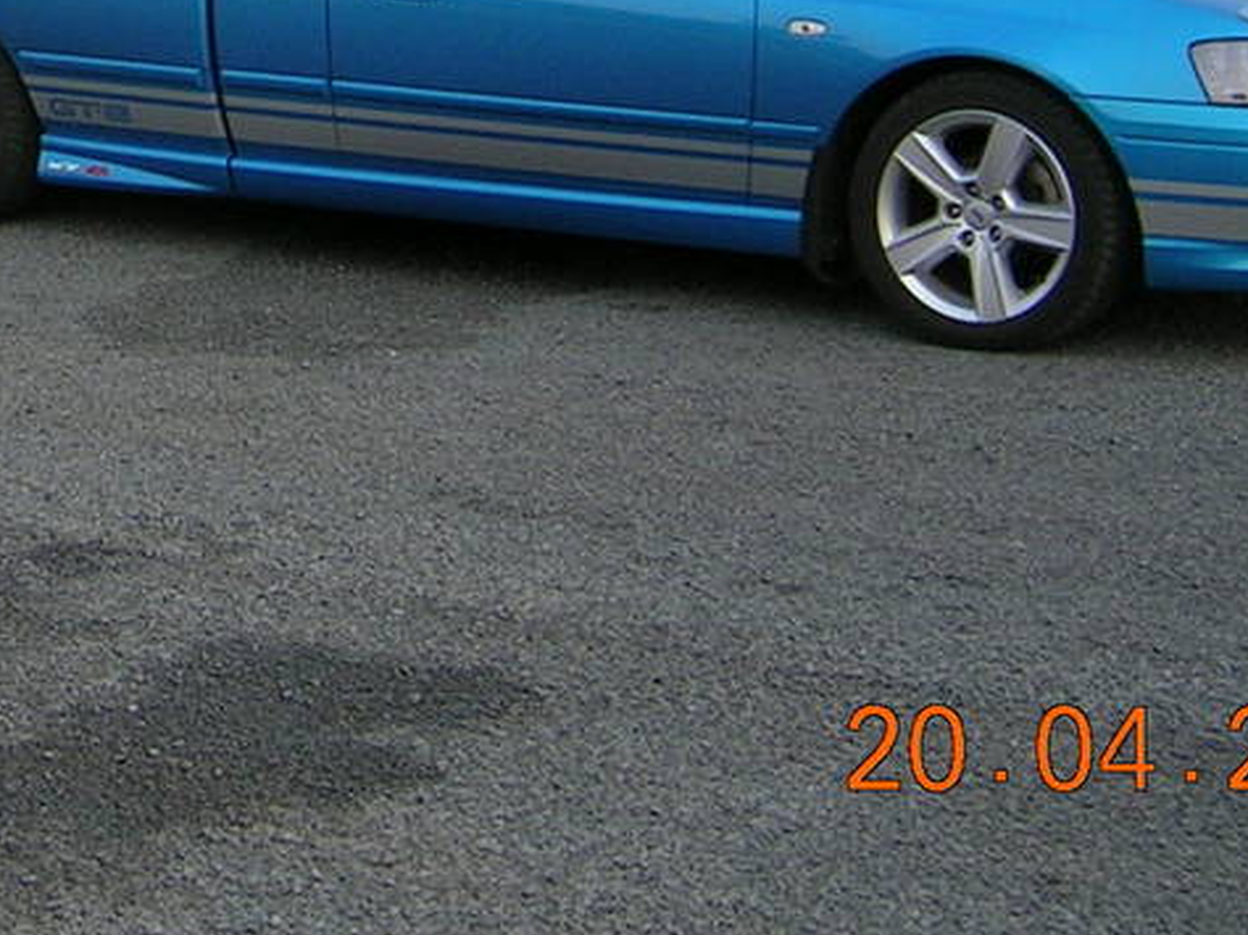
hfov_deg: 19.8
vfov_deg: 14.7
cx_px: 0
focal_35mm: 96
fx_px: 3459
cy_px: -267
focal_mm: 5.4
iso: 50
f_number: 2.8
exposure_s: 1/344
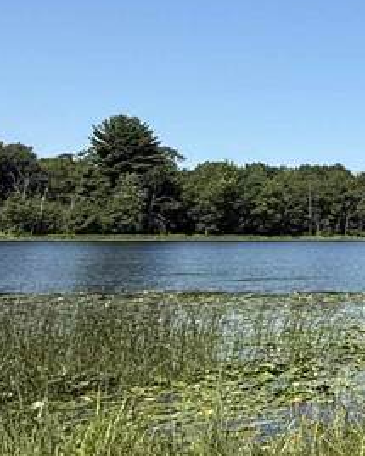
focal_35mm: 65
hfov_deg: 16.8
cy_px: 144
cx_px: 754
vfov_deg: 28.9
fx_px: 878
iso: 50
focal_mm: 2.22
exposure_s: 1/2237
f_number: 2.2
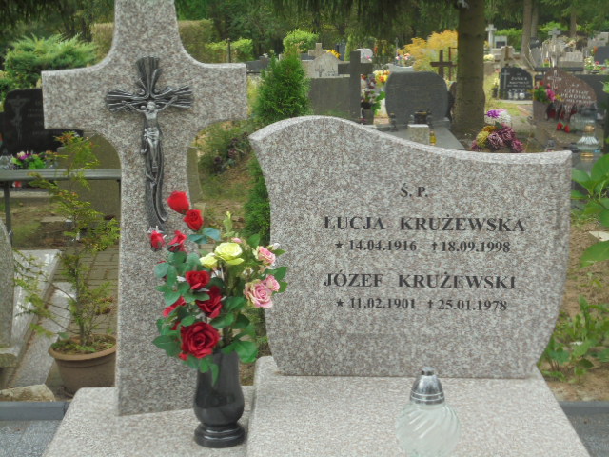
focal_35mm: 64
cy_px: 228
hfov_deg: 30.3
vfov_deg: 22.9
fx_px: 1126
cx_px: 304
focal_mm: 11.5
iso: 100
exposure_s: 1/100
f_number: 5.6
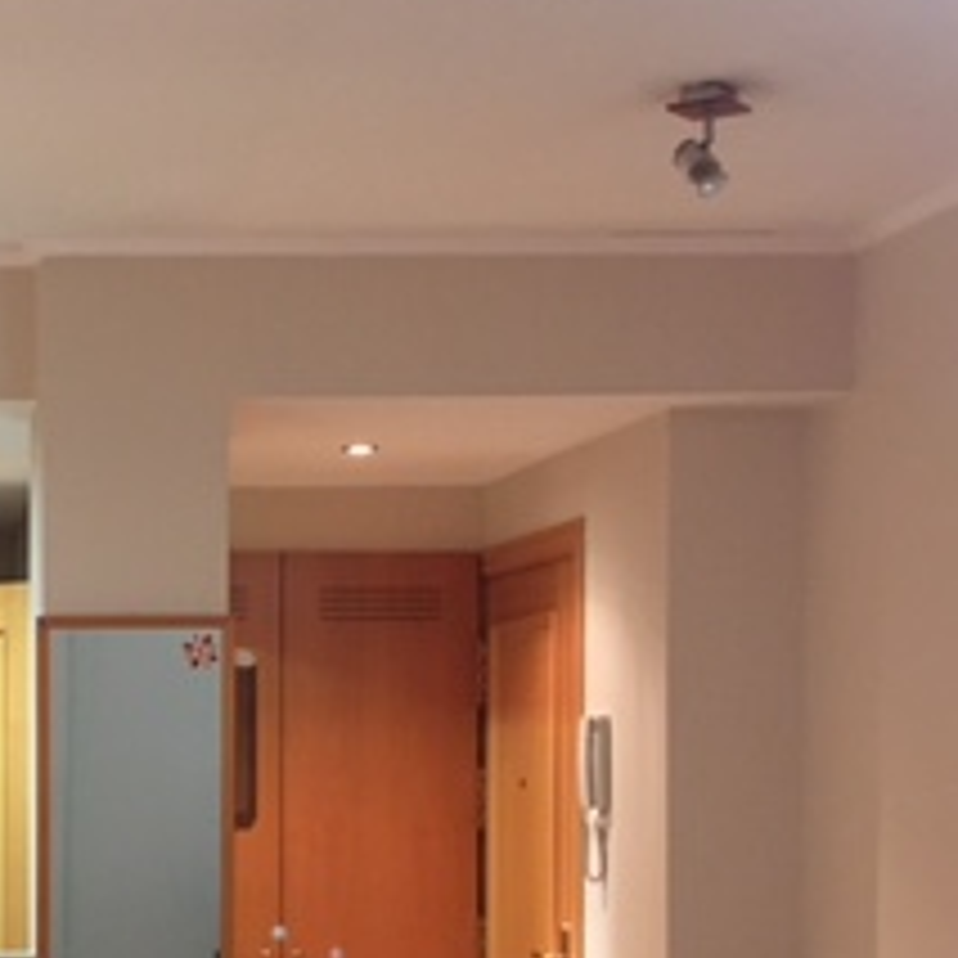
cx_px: -85
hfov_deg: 21.4
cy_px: 796
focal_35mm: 77
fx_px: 2411
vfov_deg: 22.1
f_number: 2.2
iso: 200
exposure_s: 1/20
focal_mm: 4.15
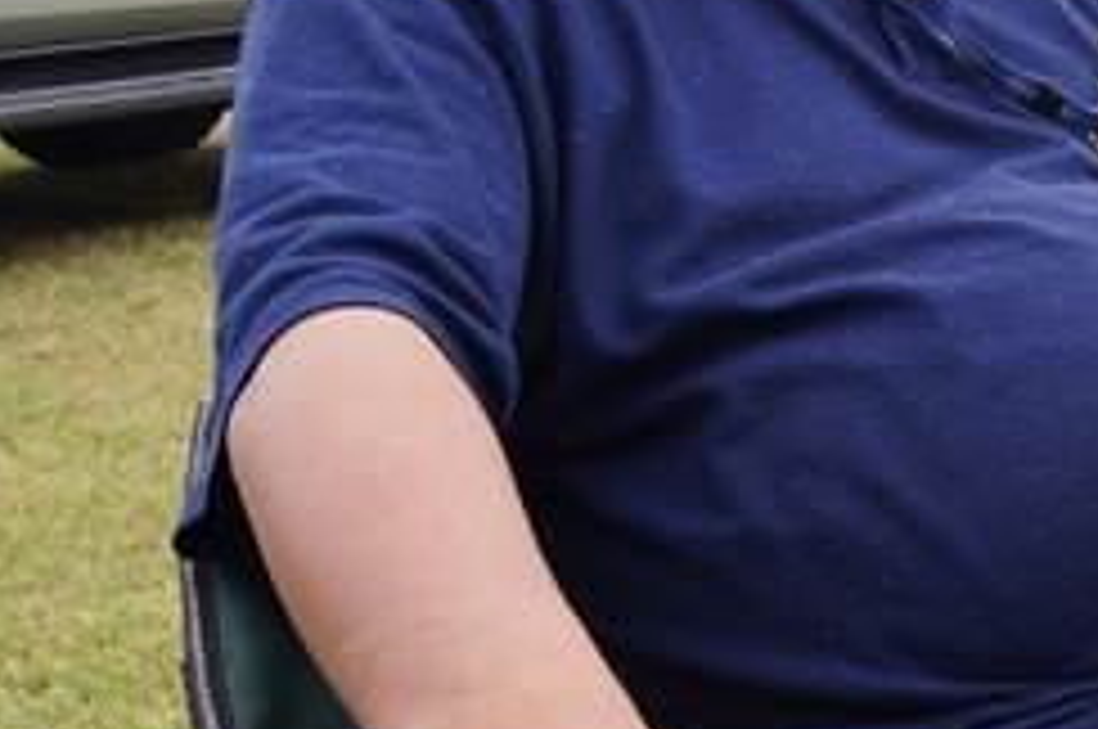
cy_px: 187
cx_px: 1269
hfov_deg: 22.1
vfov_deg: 15.8
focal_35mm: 86
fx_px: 2619
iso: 100
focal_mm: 20
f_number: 9
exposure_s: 1/60
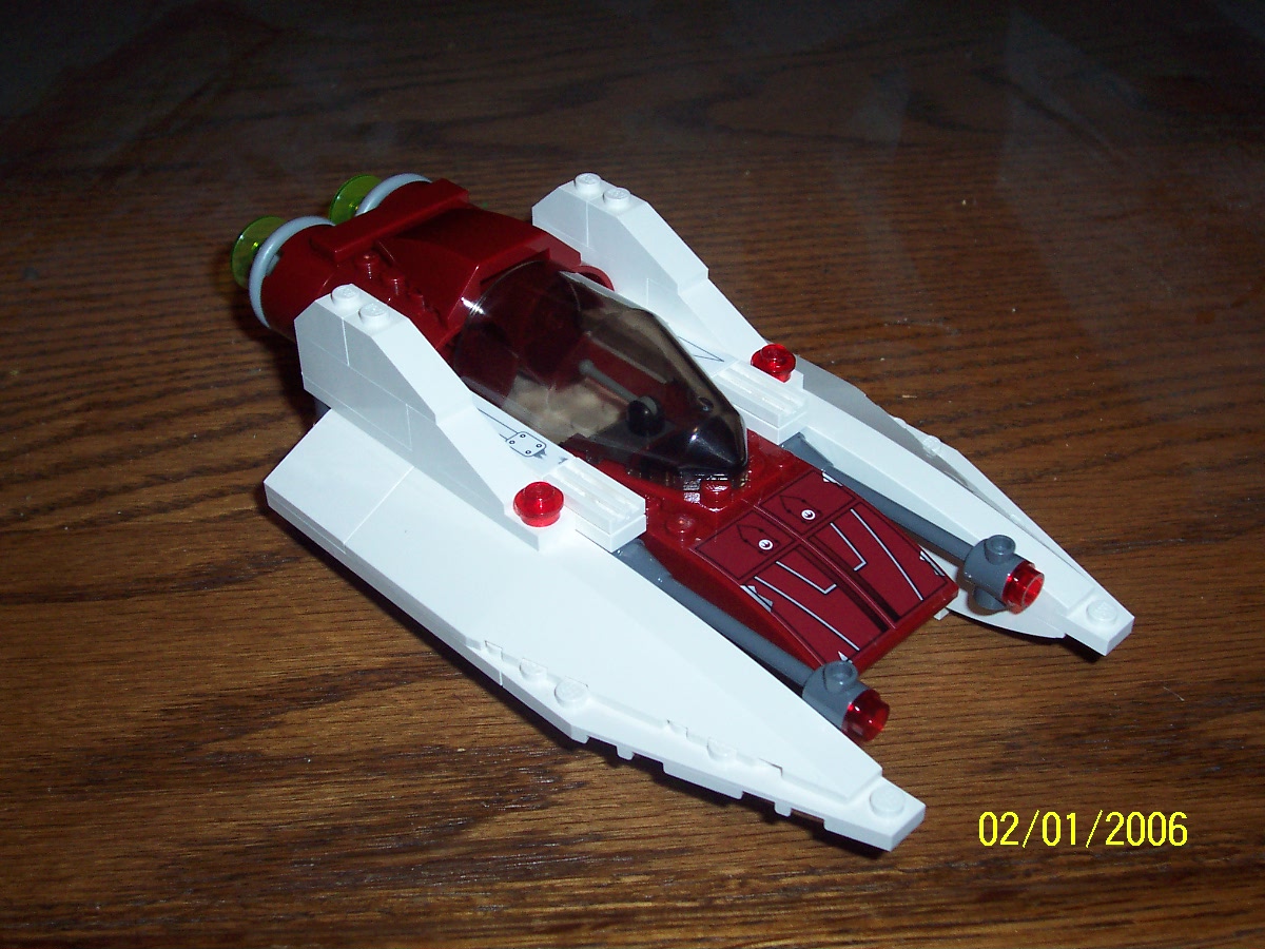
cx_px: 632
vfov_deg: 31.5
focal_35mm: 46
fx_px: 1681
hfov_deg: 41.2
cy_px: 474
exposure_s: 1/60
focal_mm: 7
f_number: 3
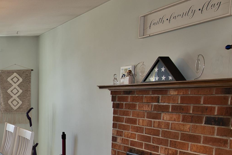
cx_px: -71
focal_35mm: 51
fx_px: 329
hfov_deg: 30.5
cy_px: 140
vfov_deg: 25.7
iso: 125
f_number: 4
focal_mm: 17
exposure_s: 1/60
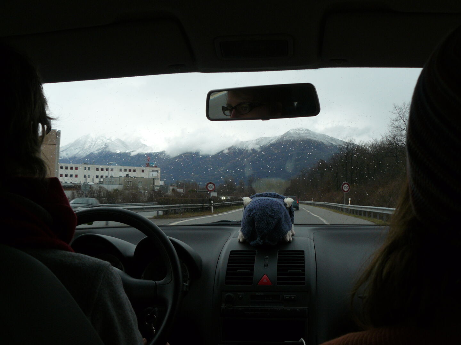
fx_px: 479
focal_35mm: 36
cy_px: 172
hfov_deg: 51.4
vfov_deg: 39.7
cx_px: 230
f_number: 3.6
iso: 100
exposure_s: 1/100
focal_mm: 6
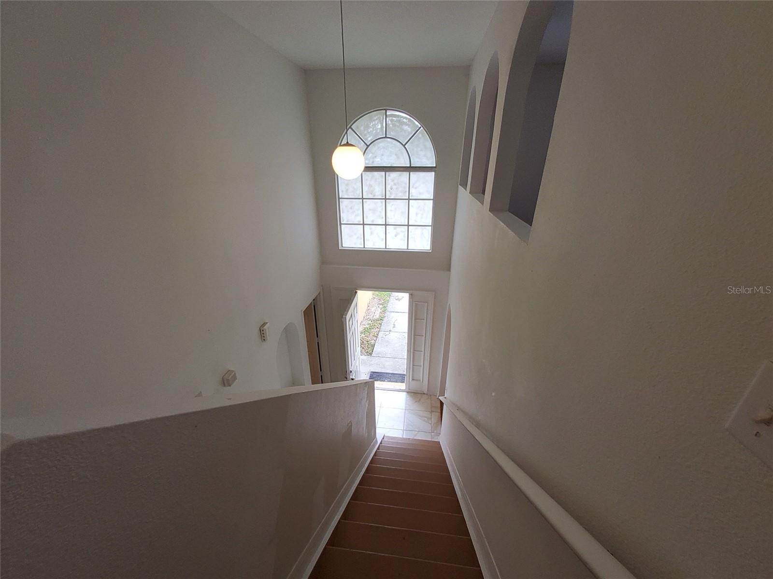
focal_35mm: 13
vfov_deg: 89.9
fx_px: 290
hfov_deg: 106.2
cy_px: 290
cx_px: 386
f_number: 2.2
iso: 50
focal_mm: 1.13
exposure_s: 1/60
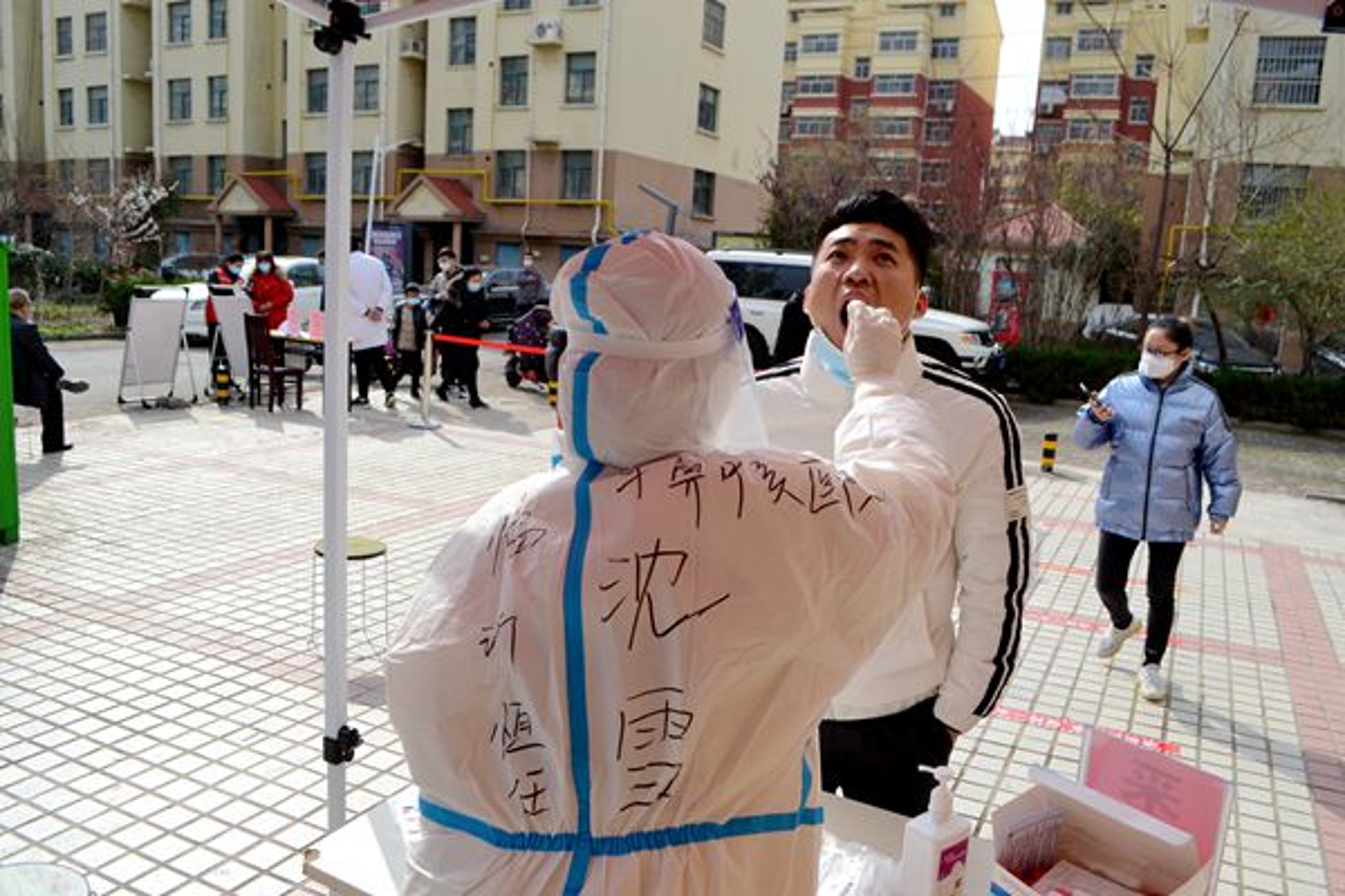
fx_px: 1009
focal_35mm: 27
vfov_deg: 47.9
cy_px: 448
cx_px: 672
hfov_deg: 67.4
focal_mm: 18
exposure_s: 1/250
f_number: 8
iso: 100
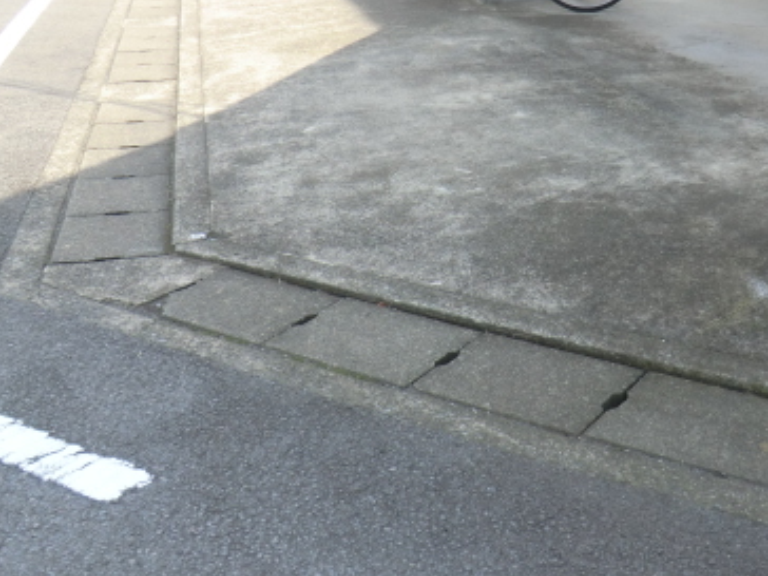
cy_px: 167
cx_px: 536
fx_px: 1131
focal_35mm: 51
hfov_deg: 36.9
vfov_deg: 28.3
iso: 80
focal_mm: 5.2
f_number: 3.5
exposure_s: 1/250
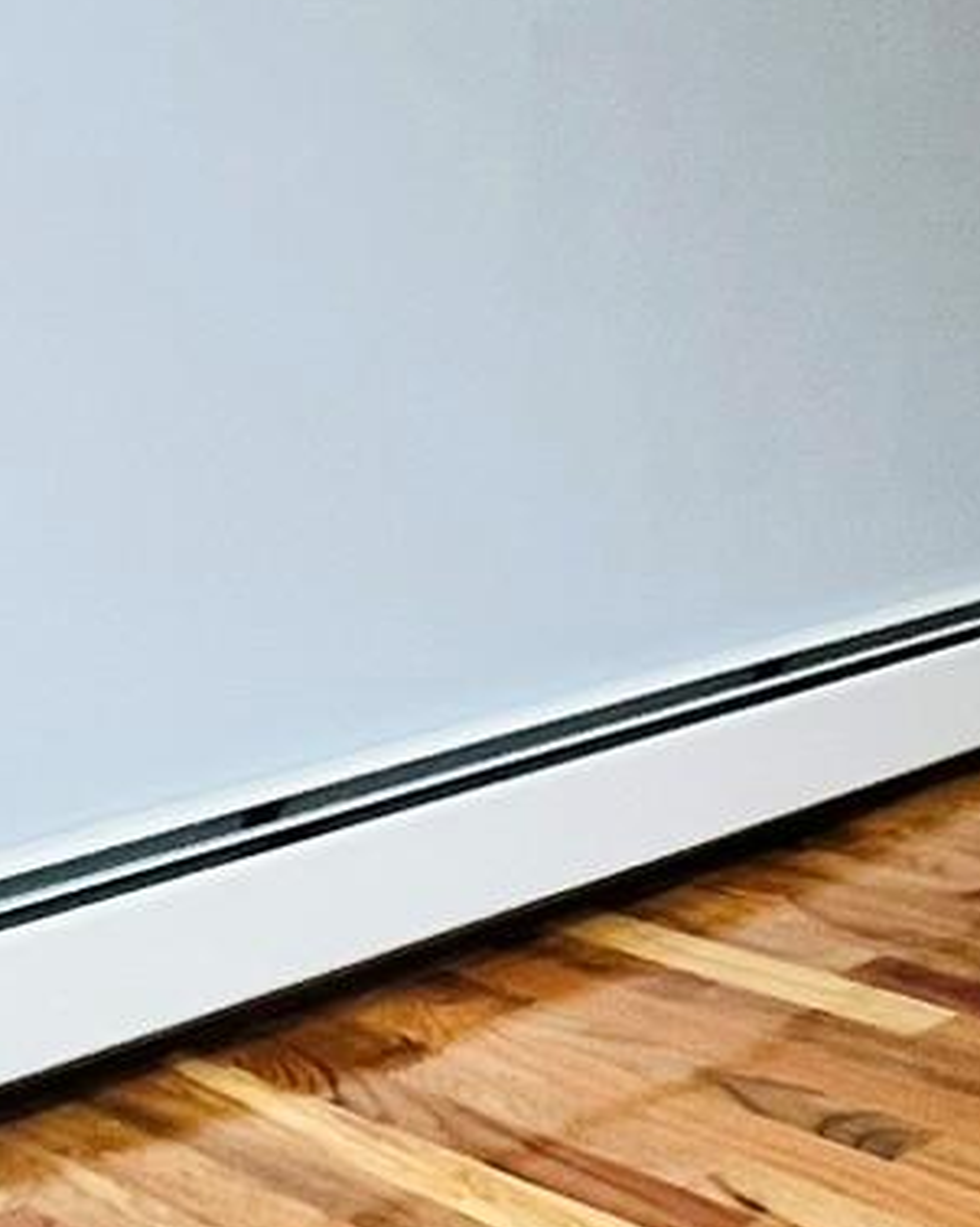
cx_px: 1397
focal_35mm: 69
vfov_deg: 24.5
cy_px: -312
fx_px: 2505
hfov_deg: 19.7
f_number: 1.8
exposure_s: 1/60
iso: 160
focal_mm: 1.57
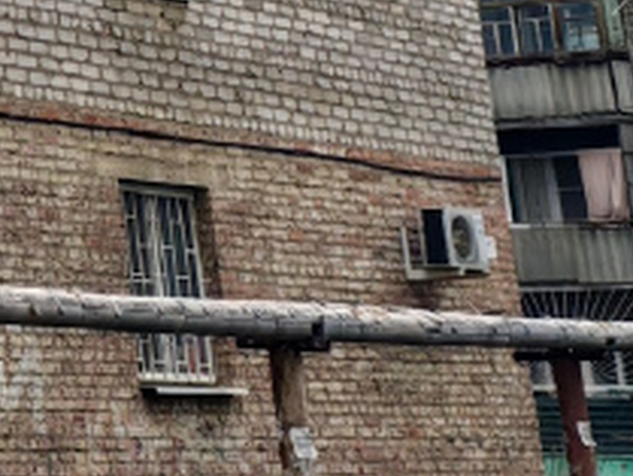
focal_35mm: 143
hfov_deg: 11.3
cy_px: -459
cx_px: -924
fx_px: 2616
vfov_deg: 9.7
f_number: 1.57
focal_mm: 6.54
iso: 72
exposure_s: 1/529
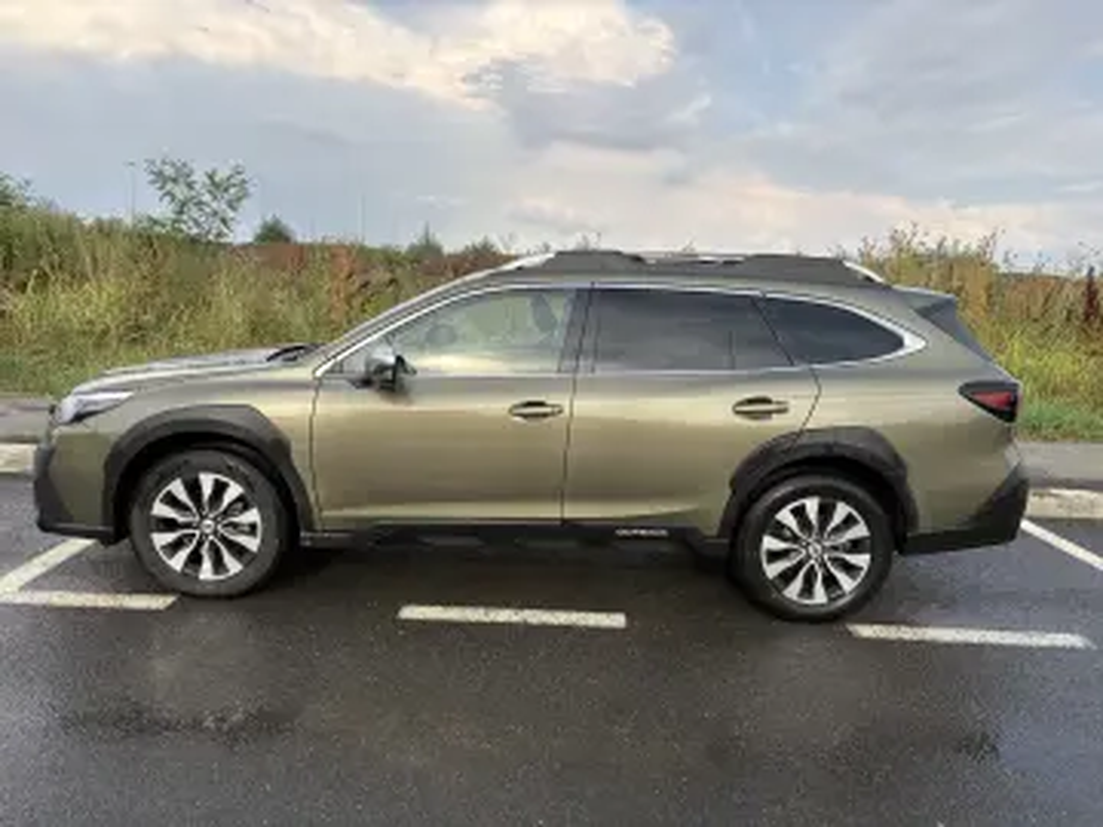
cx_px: 552
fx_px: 828
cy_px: 414
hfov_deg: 67.3
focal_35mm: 26
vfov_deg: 53.1
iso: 50
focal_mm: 5.96
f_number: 1.6
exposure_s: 1/1626
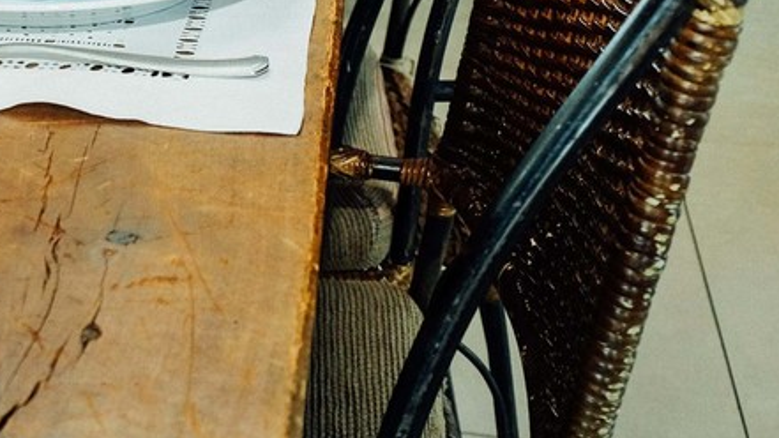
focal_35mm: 77
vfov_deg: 15.4
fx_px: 1590
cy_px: 18
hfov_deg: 23.8
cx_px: -267
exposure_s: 1/160
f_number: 4
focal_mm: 18
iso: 1000
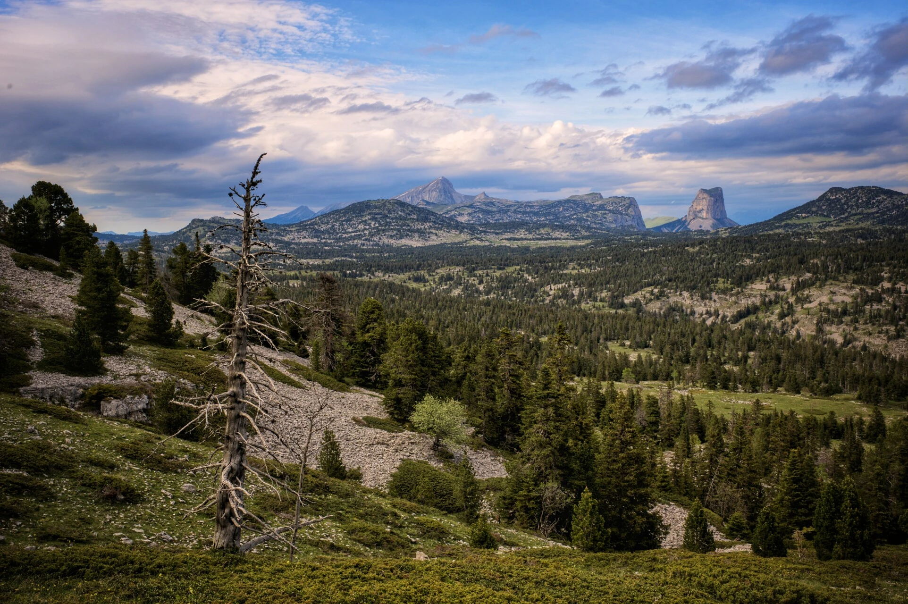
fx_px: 882
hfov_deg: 54.5
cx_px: 454
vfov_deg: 37.8
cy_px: 302
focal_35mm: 35
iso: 100
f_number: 14
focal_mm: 35
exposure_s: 1/50
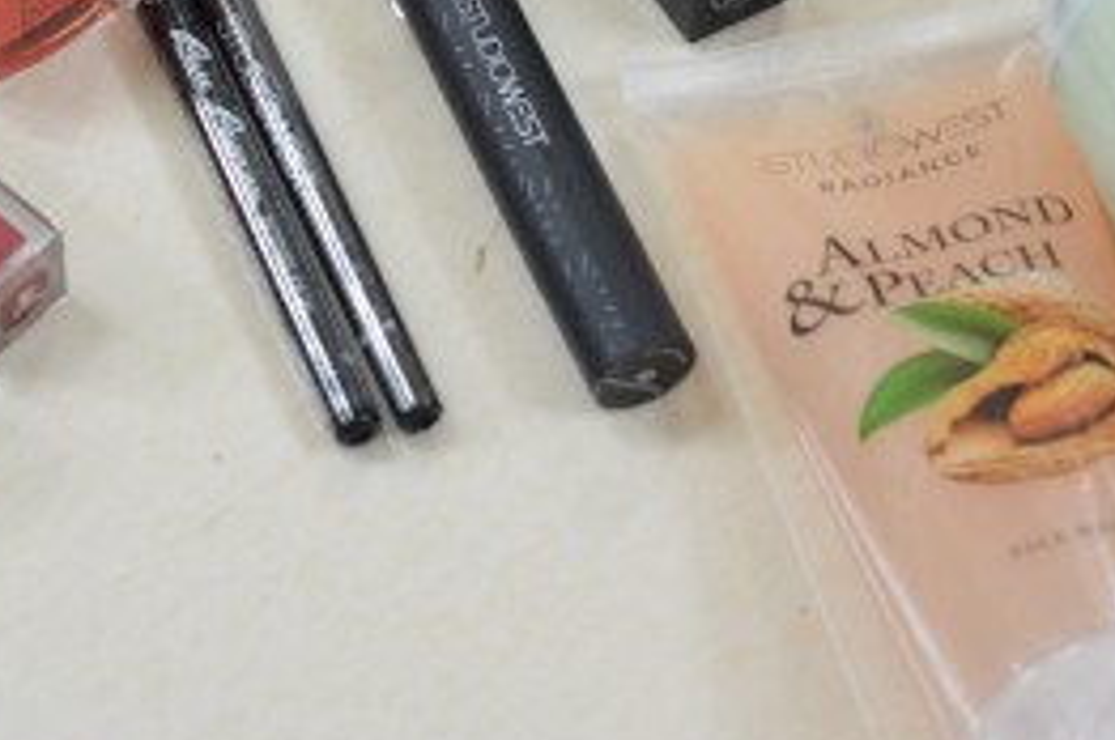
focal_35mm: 189
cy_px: -51
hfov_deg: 10.9
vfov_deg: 7.2
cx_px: 396
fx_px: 5851
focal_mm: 55
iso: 640
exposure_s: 1/8
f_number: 5.6
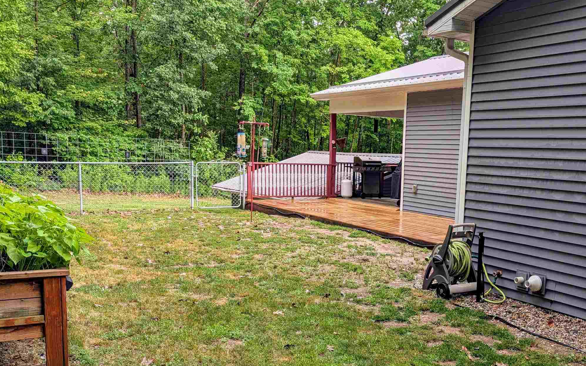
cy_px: 251
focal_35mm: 39
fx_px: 623
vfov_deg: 32.4
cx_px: 374
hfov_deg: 49.8
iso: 19
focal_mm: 6.9
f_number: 1.68
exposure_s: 1/992
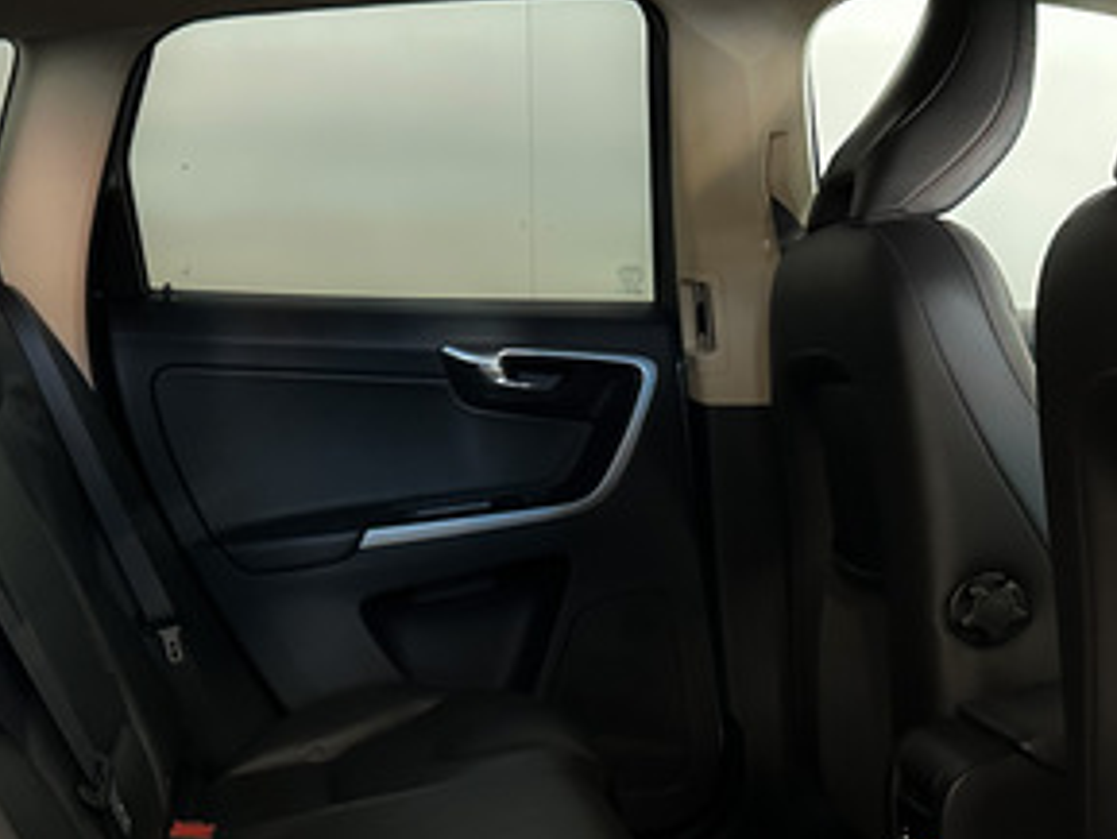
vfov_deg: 26.3
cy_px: 719
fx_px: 1743
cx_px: 128
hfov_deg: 33.8
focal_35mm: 54
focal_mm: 6.86
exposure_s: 1/60
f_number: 1.8
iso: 500
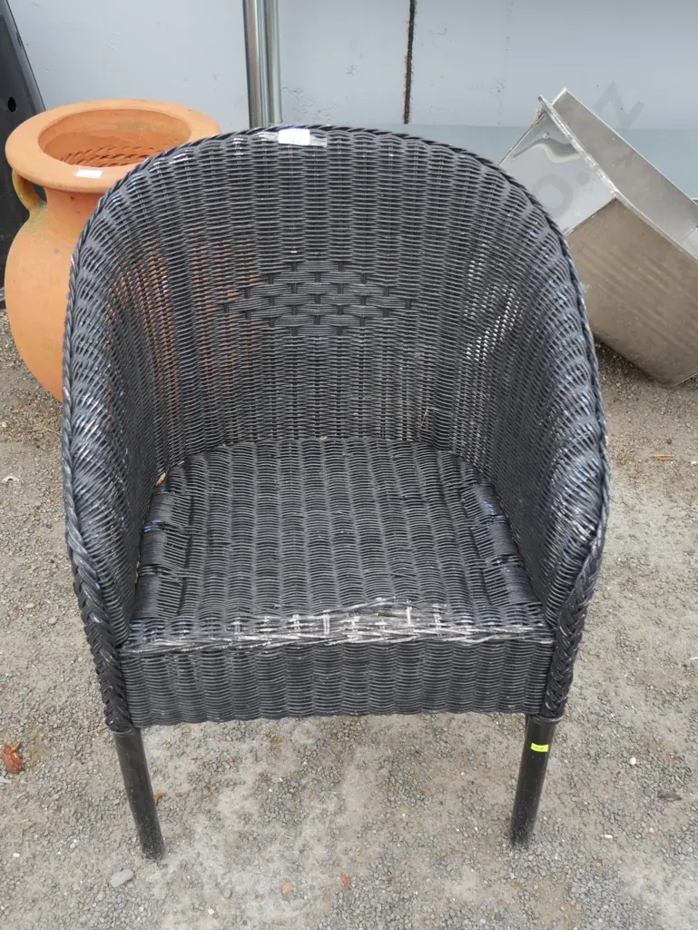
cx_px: 349
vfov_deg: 51.3
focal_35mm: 36
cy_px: 465
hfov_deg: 39.7
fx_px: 967
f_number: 4
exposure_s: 1/100
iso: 200
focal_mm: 18
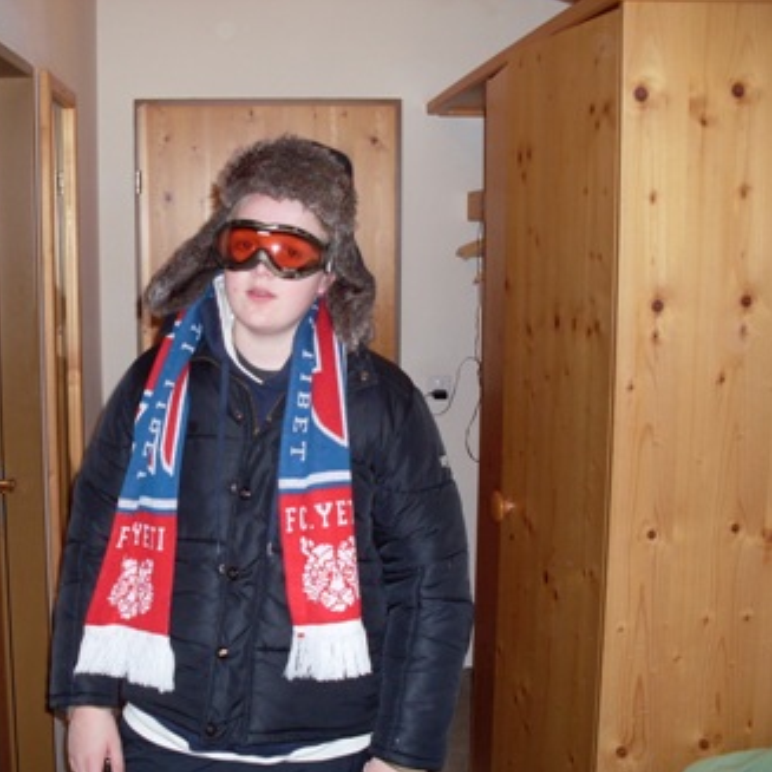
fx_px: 1161
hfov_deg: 36.5
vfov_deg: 36.8
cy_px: 394
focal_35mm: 46
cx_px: 271
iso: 100
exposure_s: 1/45
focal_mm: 6.3
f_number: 2.8
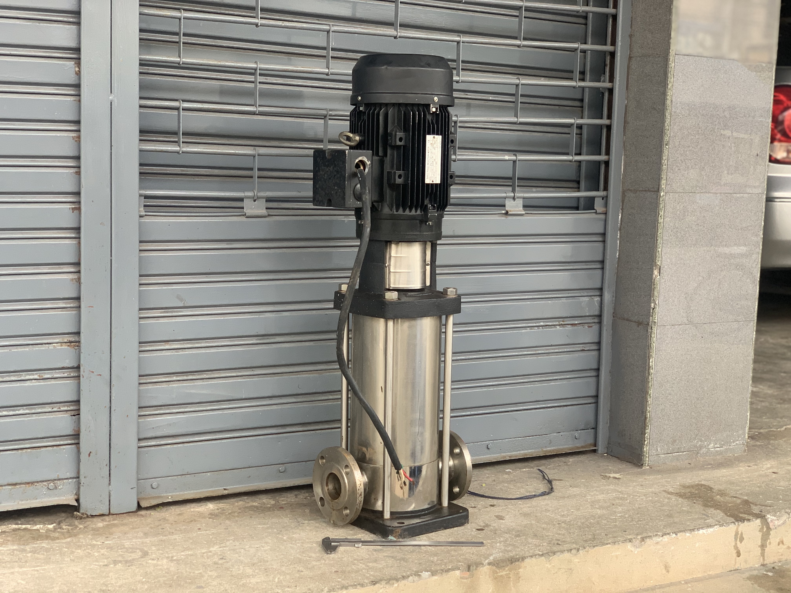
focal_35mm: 52
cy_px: 296
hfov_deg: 36.8
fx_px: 1188
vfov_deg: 28.0
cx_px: 396
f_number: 2.4
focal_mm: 6
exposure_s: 1/122
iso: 80
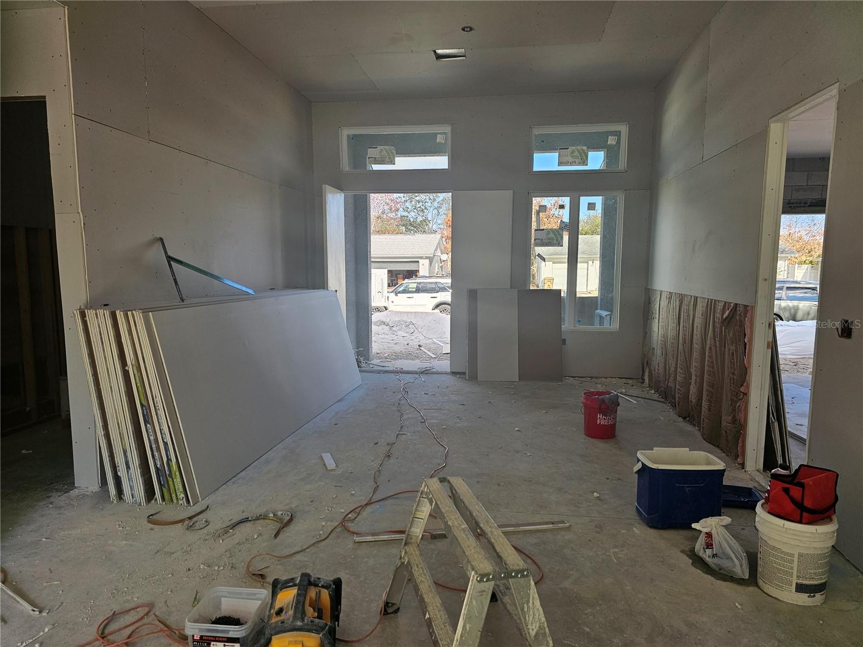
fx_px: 573
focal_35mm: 23
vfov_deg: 58.9
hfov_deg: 73.9
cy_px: 324
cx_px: 432
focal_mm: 6.3
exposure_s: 1/180
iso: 20
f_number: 1.7
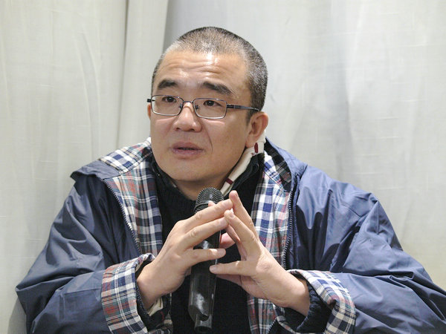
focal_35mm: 120
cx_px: 223
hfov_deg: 16.4
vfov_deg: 12.3
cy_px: 167
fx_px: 1546
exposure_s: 1/60
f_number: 2.8
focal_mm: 60
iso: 800
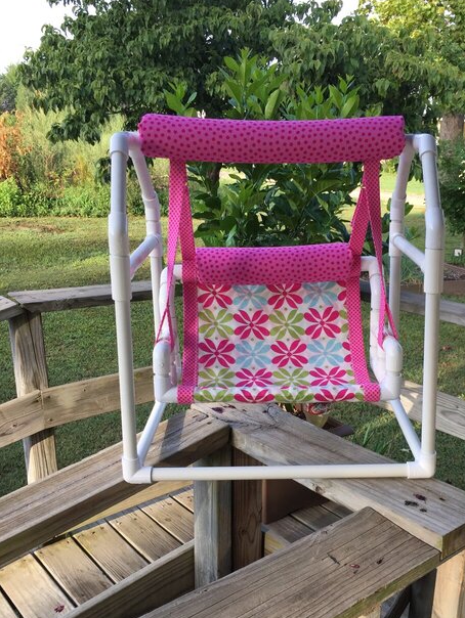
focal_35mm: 36
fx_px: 644
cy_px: 376
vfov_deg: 50.9
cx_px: 287
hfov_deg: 39.5
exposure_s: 1/250
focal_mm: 4.15
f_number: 2.2
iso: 32
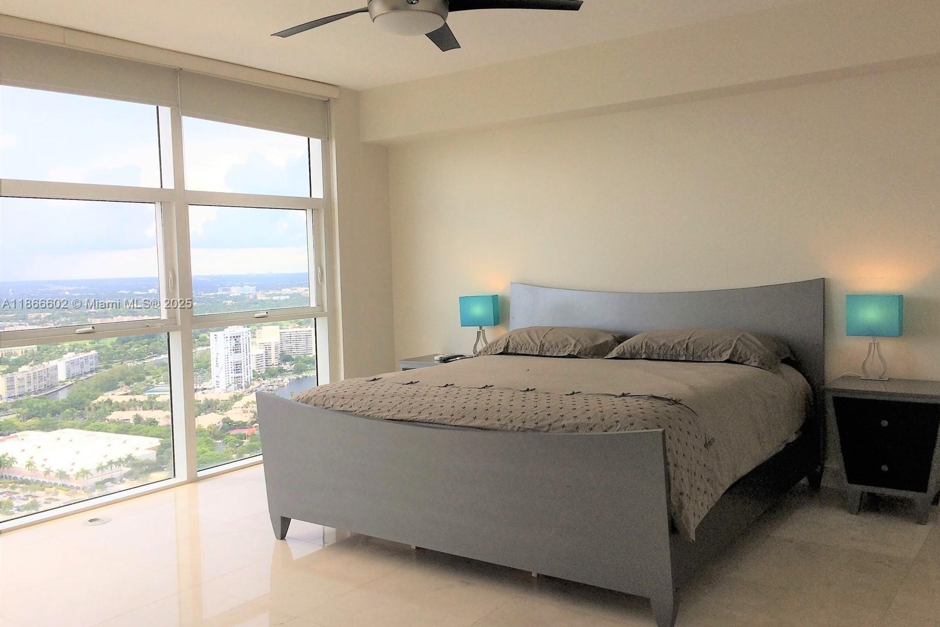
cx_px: 482
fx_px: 809
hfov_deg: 60.3
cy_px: 304
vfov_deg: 42.3
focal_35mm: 31
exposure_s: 1/354
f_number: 2.2
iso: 32
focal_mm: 4.15
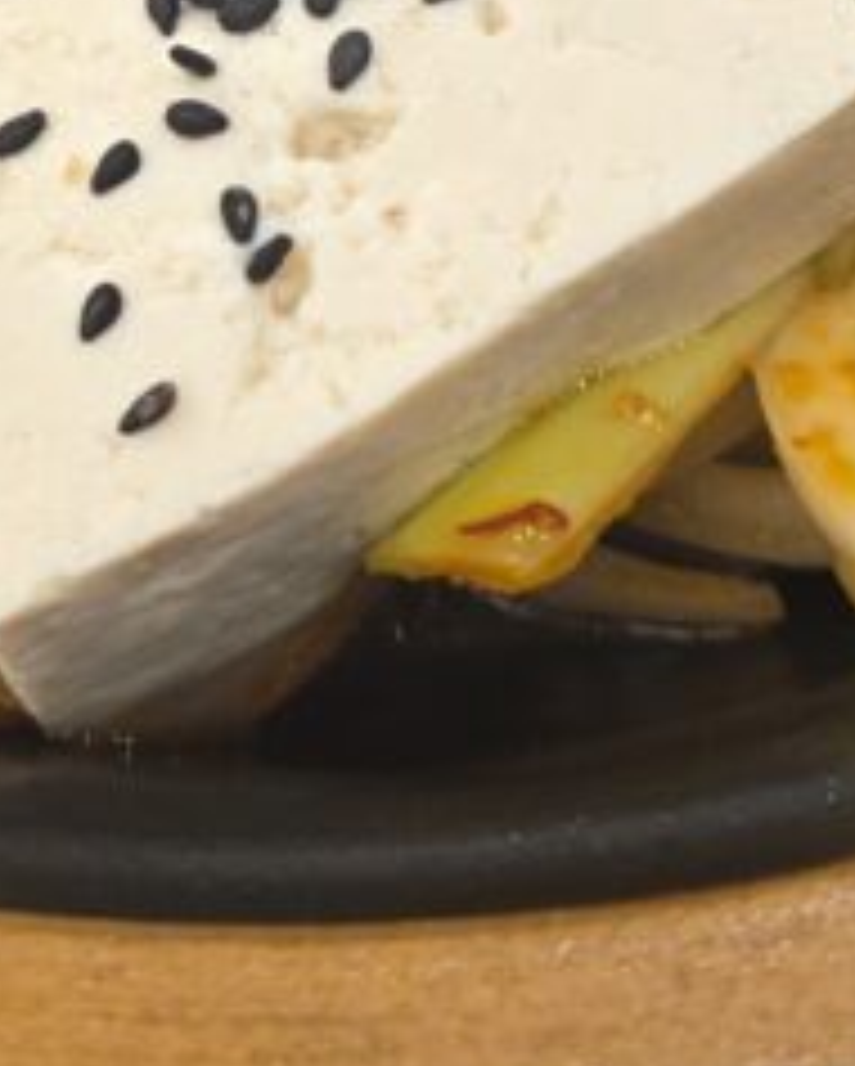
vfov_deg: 18.4
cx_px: 180
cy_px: -324
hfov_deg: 15.8
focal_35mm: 97
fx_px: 3064
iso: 125
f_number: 1.7
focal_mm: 6.3
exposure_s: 1/120
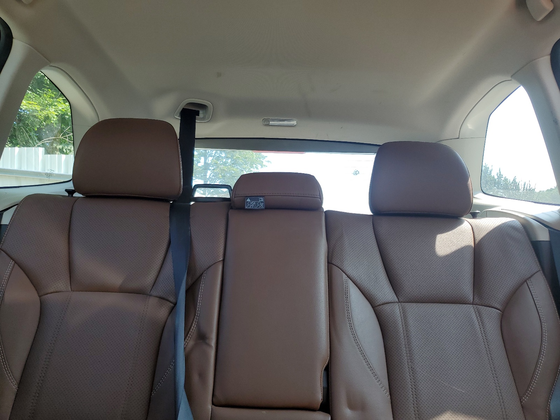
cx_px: 280
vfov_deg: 53.1
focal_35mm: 26
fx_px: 421
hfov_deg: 67.3
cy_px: 210
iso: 50
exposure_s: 1/130
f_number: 1.5
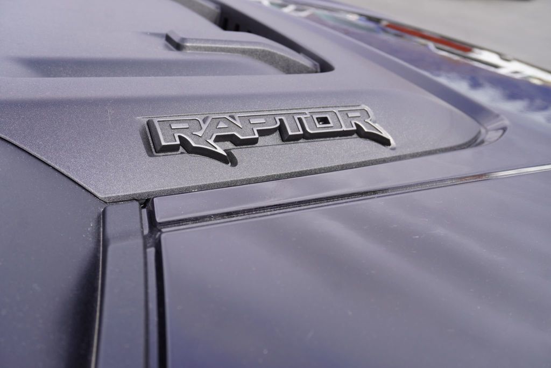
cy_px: 184
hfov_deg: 44.9
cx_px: 276
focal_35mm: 44
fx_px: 666
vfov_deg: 30.9
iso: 100
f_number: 7.1
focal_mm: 29
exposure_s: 1/100
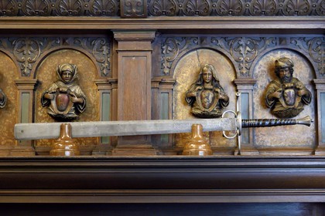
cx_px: 162
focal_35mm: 62
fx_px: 560
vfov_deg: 21.9
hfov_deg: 32.4
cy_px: 108
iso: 4000
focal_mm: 62
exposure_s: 1/50
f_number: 3.5
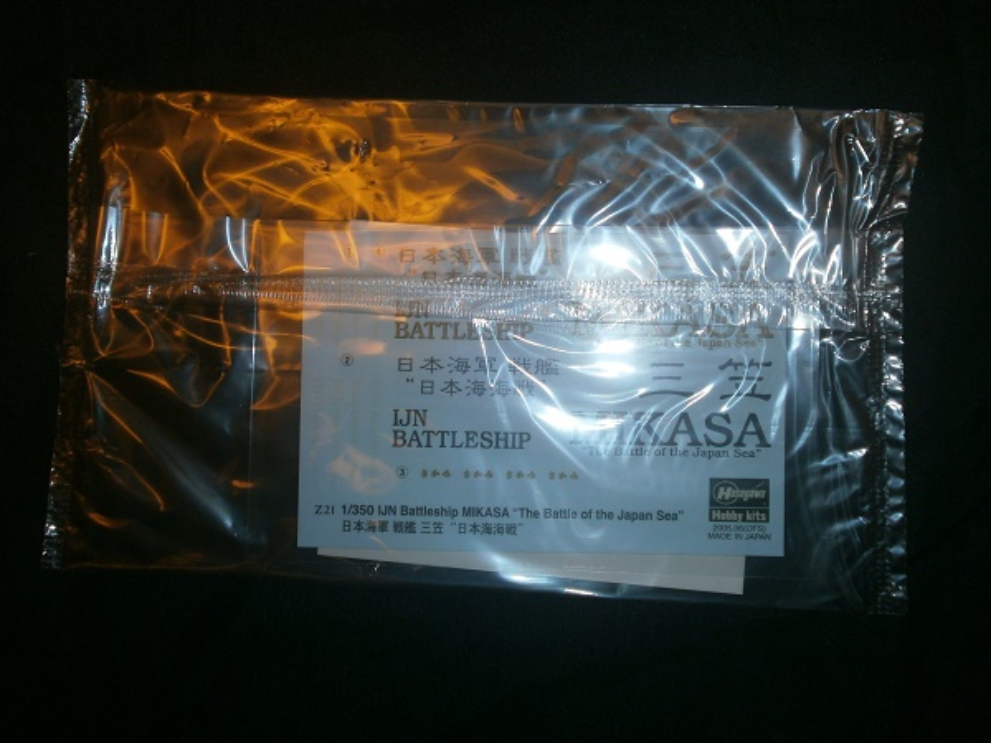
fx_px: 916
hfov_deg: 56.8
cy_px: 372
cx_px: 496
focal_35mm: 32
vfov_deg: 44.2
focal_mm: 5.8
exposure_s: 1/30
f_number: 3.1
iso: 125
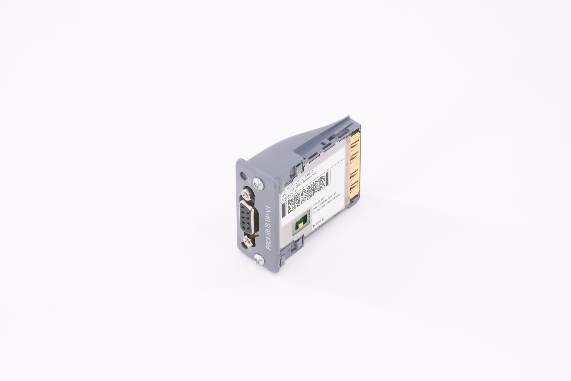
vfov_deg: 9.2
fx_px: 2380
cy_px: 190
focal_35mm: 150
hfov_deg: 13.7
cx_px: 286
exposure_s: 1/25
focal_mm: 100
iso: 200
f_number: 16
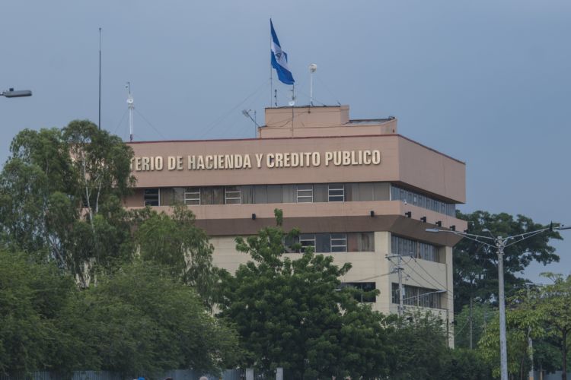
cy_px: 190
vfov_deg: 7.9
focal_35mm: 174
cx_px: 286
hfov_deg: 11.8
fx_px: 2760
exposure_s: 1/800
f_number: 4
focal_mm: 116
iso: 125
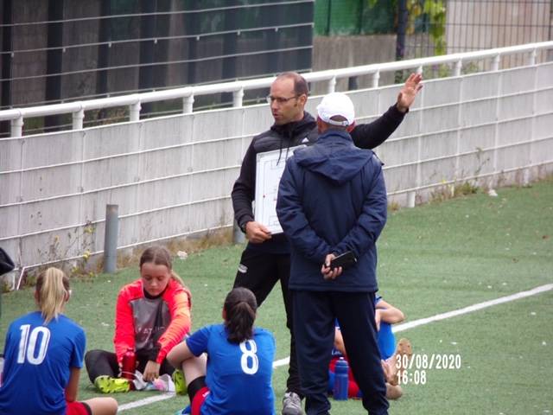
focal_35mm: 830
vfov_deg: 1.8
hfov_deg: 2.4
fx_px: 13259
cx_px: 276
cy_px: 208
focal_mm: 148.8
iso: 198
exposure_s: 1/125
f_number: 6.6
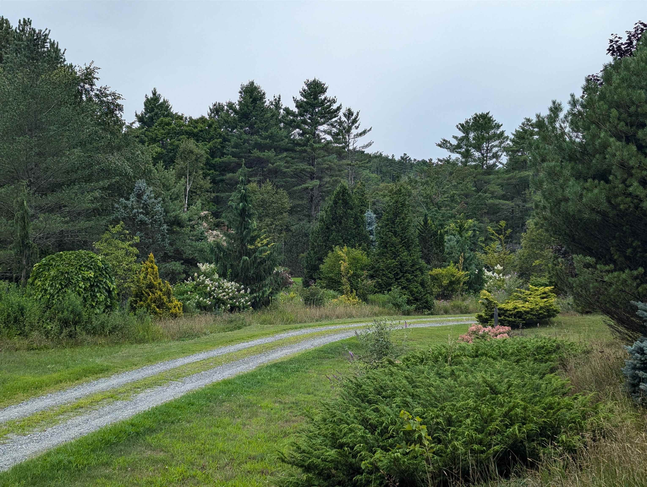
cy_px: 244
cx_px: 324
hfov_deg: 39.6
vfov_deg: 30.3
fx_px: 898
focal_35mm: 48
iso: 46
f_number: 1.85
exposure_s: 1/752
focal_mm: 6.81
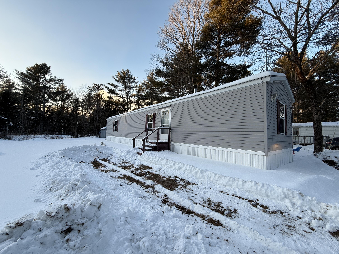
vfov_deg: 85.7
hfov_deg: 102.1
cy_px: 127
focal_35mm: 14
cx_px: 170
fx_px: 137
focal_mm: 2.22
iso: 50
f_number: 2.2
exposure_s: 1/240
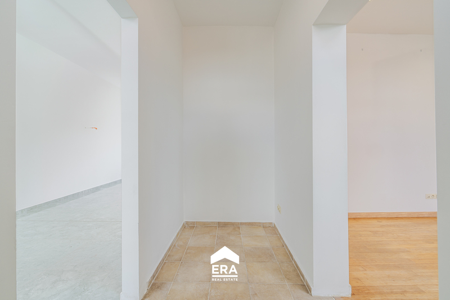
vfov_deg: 73.7
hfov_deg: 96.7
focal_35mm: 16
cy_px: 150
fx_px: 200
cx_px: 225
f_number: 11
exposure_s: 1/200
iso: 250
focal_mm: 16
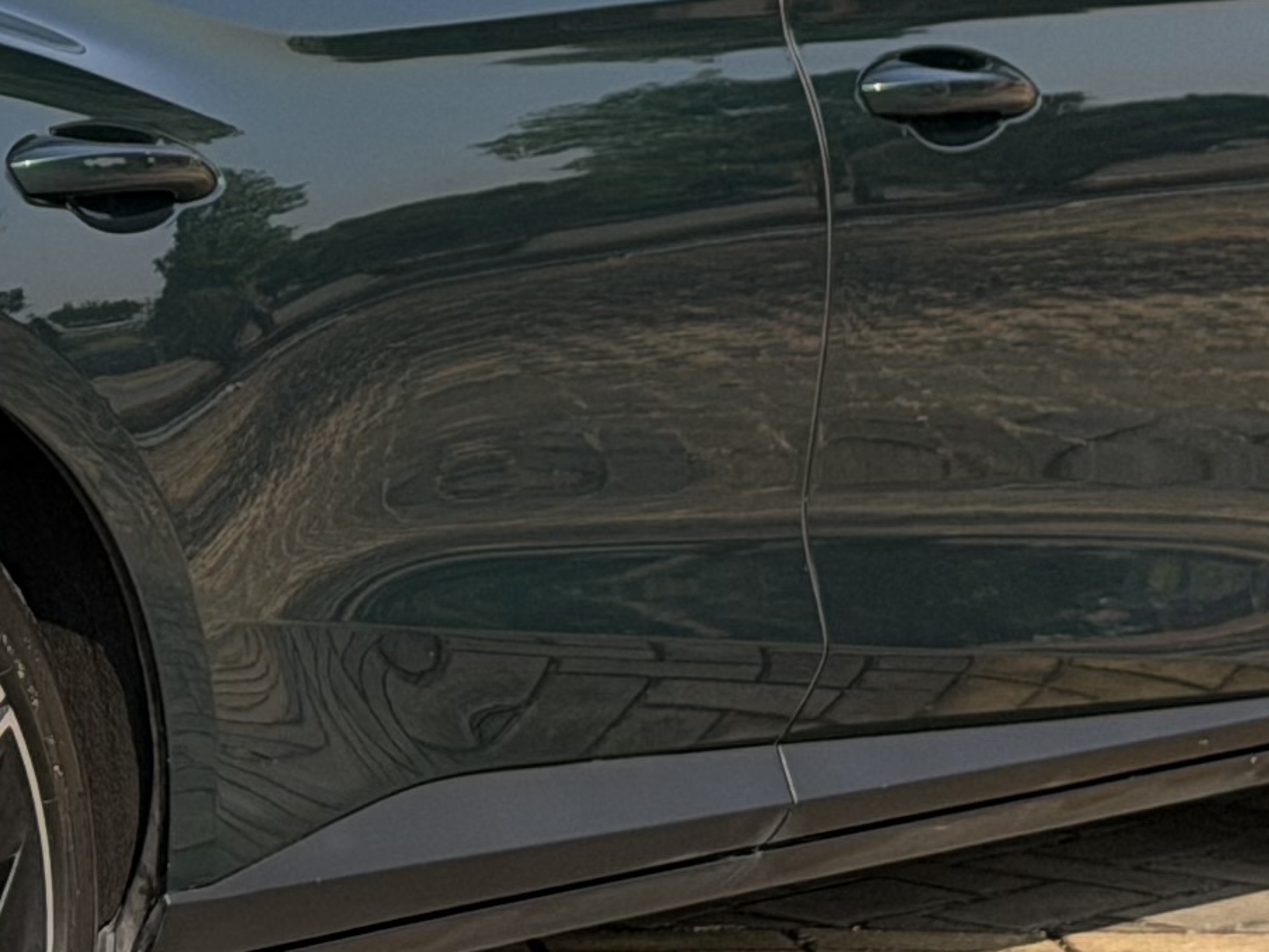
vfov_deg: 6.9
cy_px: -11
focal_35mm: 214
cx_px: -486
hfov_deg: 9.1
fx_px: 7845
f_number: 1.78
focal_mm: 6.76
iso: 80
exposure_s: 1/2342
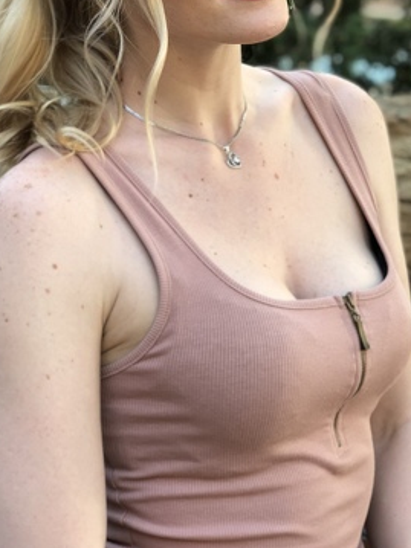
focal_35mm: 87
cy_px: 148
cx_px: 299
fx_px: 1378
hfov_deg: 16.9
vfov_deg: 22.3
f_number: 2.4
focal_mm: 6
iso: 25
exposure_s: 1/60
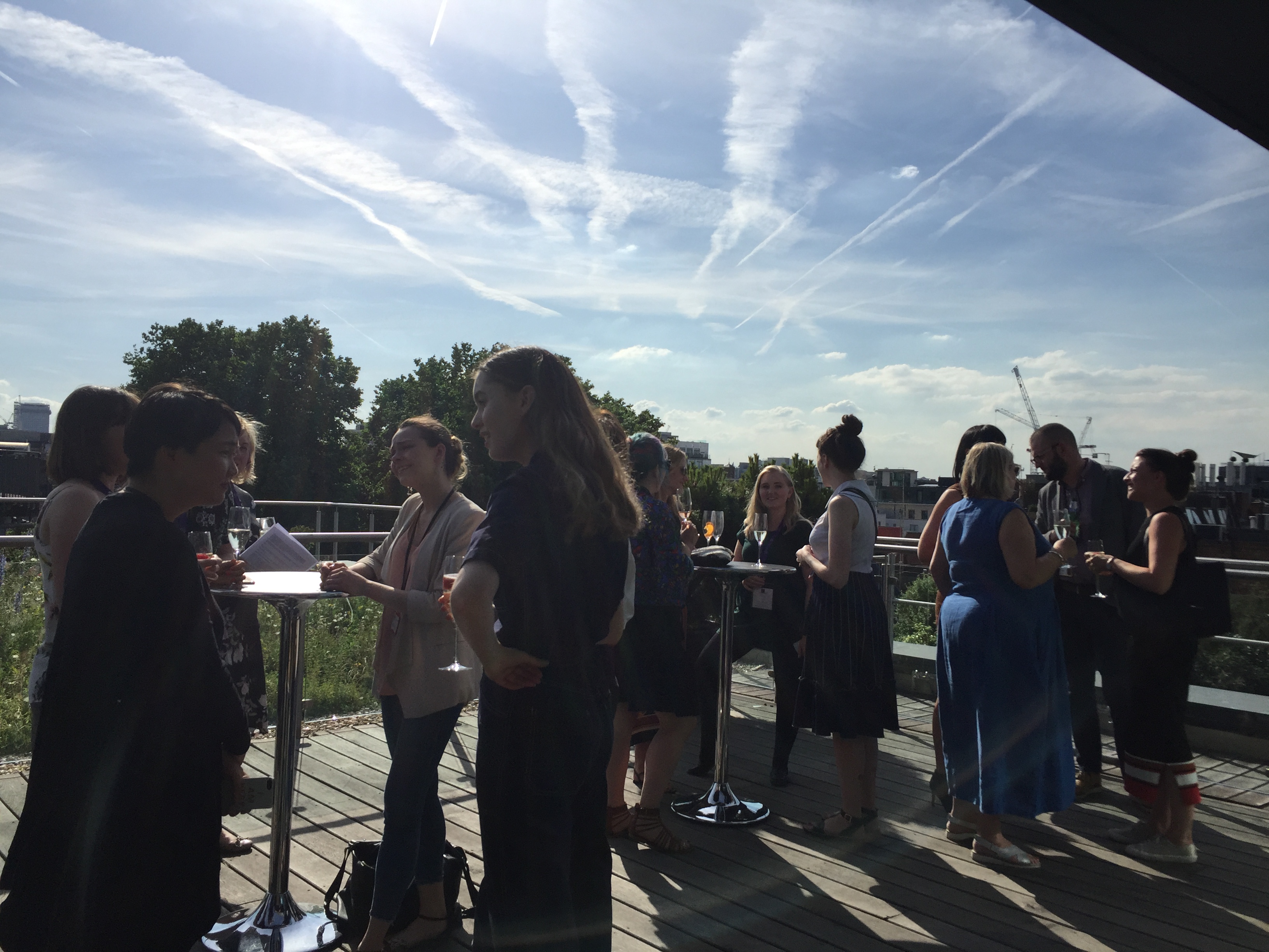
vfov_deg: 48.2
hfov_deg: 61.7
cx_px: 634
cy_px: 476
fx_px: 1063
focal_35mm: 29
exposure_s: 1/4950
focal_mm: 4.15
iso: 32
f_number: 2.2
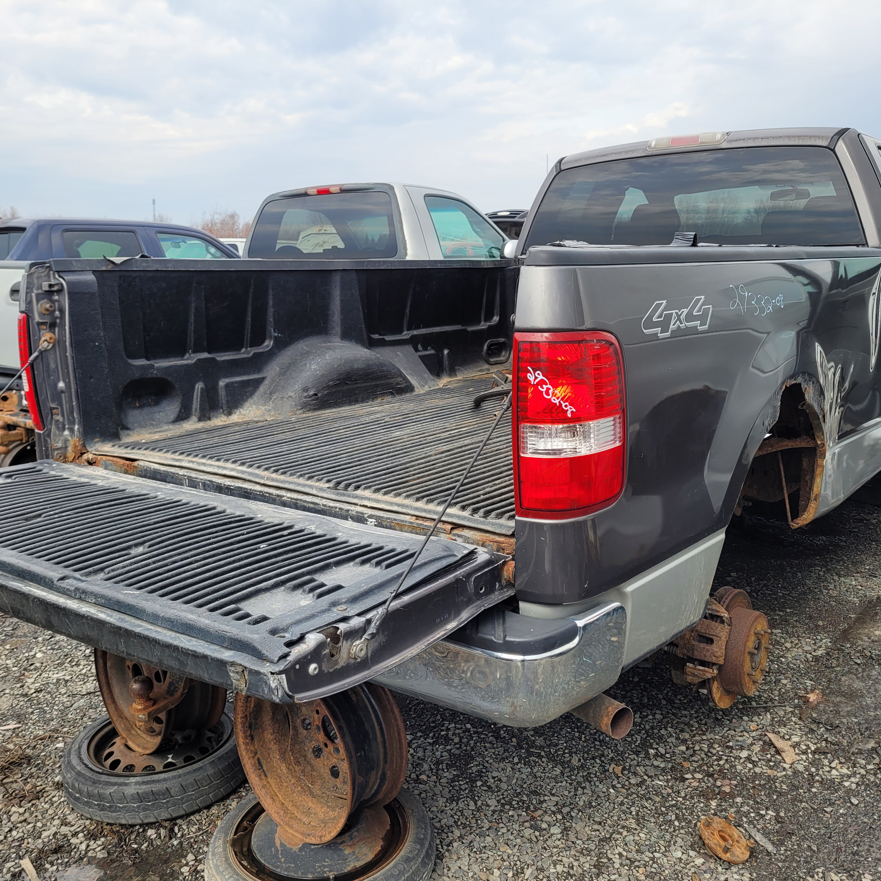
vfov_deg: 52.5
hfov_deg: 52.5
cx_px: 476
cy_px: 443
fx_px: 893
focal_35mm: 31
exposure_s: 1/1126
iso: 40
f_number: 1.8
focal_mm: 5.4
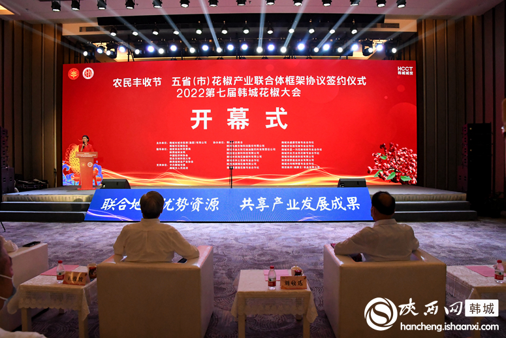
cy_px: 169
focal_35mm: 24
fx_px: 337
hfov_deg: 73.7
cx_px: 253
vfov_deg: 53.2
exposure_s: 1/500
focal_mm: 16
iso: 6400
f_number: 5.6
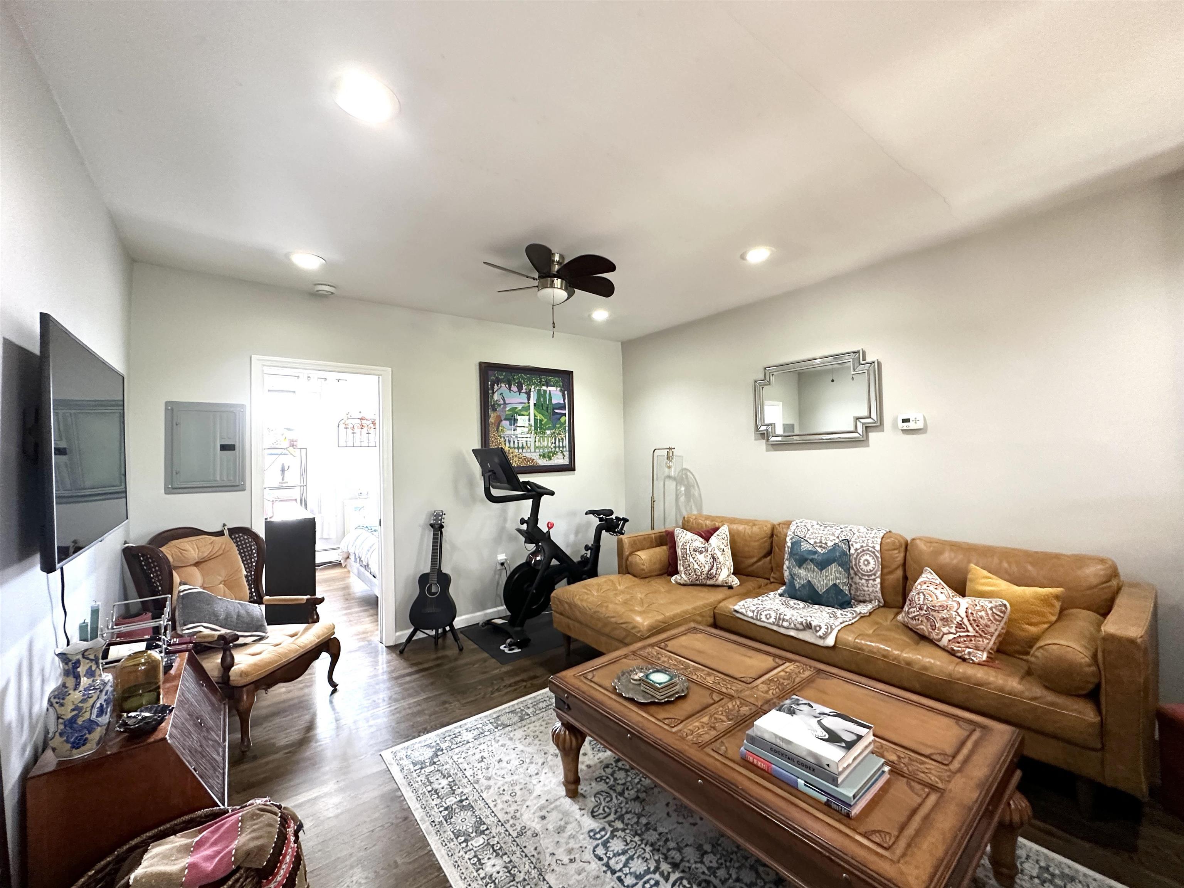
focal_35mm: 14
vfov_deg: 85.7
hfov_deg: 102.1
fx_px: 479
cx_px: 592
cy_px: 444
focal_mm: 2.22
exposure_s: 1/60
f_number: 2.2
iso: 400
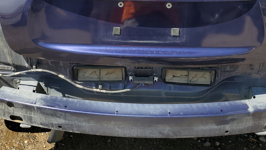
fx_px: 331
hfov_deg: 43.7
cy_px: -15
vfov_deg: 23.8
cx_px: 142
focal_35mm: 47
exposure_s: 1/1667
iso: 50
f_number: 1.5
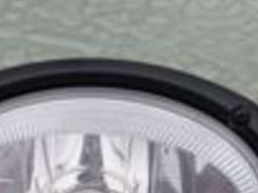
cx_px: 57
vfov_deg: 11.9
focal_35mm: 120
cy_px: 265
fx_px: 894
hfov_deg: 16.3
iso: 80
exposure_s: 1/180
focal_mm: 6.3
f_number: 7.7
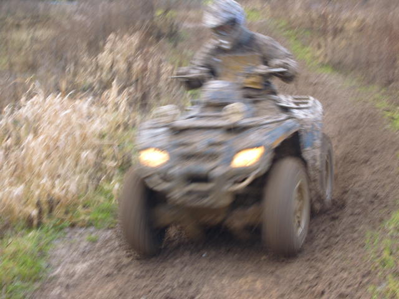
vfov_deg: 15.9
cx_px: 200
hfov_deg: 21.1
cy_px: 150
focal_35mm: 93
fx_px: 1072
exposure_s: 1/30
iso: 80
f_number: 4.8
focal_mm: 19.3
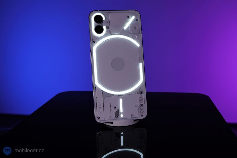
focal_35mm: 33
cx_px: 118
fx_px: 217
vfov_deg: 40.0
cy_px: 79
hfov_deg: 57.2
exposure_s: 1/160
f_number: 7.1
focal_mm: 33
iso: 500
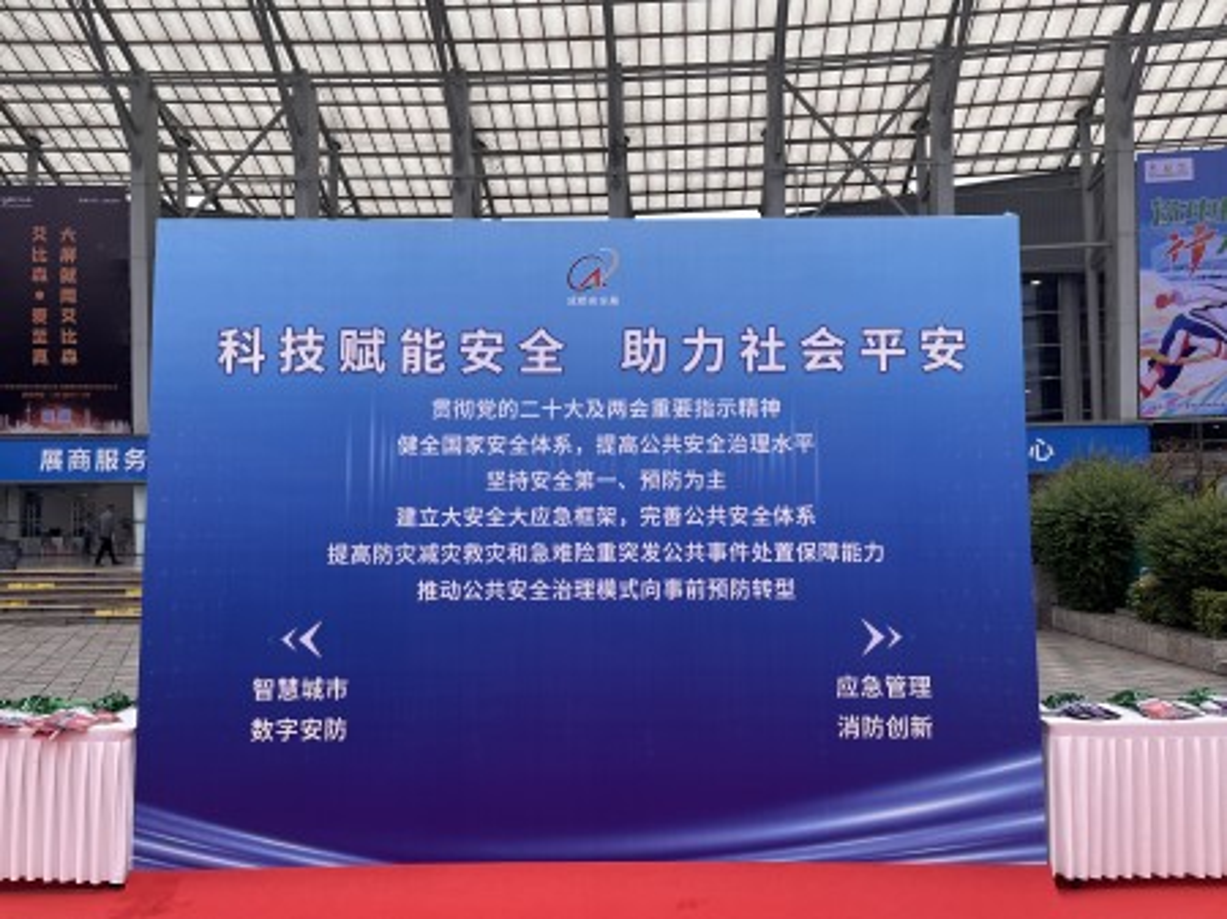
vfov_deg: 53.0
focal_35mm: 26
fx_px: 921
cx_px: 614
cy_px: 460
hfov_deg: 67.3
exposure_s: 1/376
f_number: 1.6
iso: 50
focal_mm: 5.1
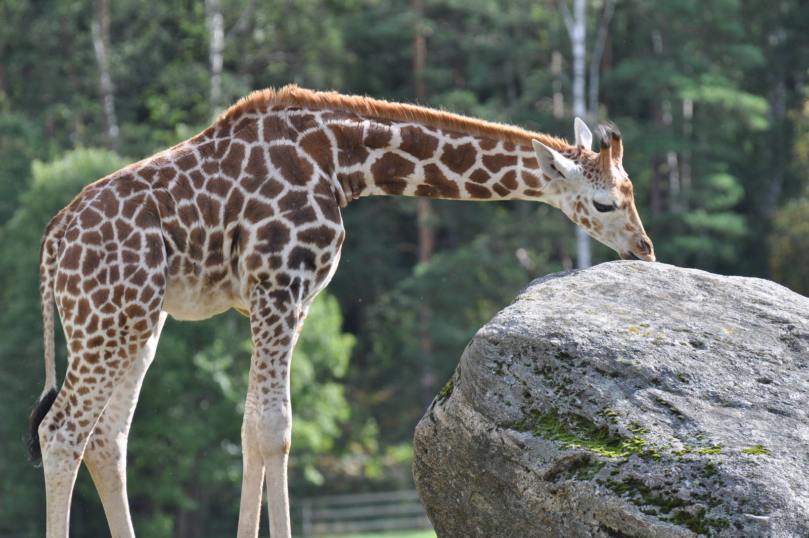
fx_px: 7071
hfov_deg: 6.5
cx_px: 404
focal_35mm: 315
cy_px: 269
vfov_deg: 4.4
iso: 400
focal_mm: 210
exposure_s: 1/500
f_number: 5.6
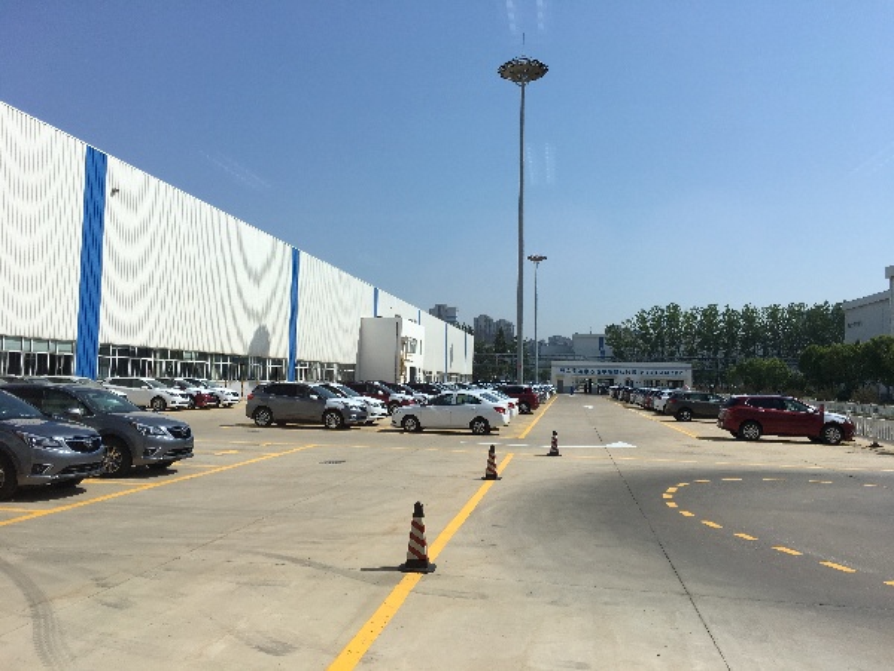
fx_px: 749
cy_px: 336
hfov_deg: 61.7
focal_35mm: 29
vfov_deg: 48.2
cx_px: 447
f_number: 2.2
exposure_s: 1/2024
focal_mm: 4.15
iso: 25
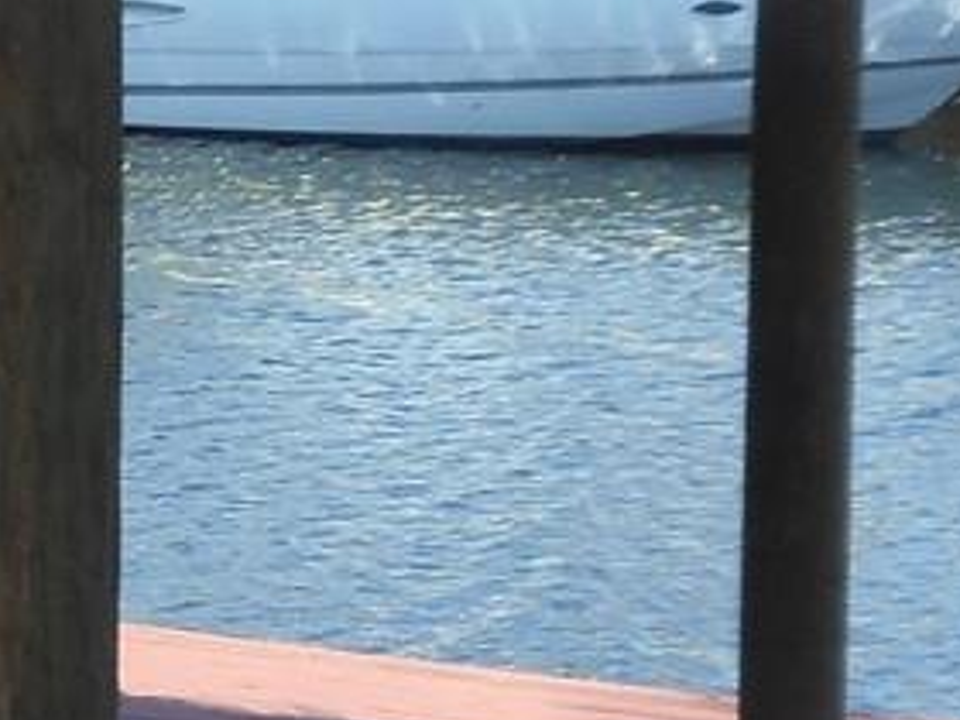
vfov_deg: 10.4
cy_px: 353
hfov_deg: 13.0
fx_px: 3966
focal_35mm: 143
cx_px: -501
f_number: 3.7
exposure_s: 1/320
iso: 80
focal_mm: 4.5
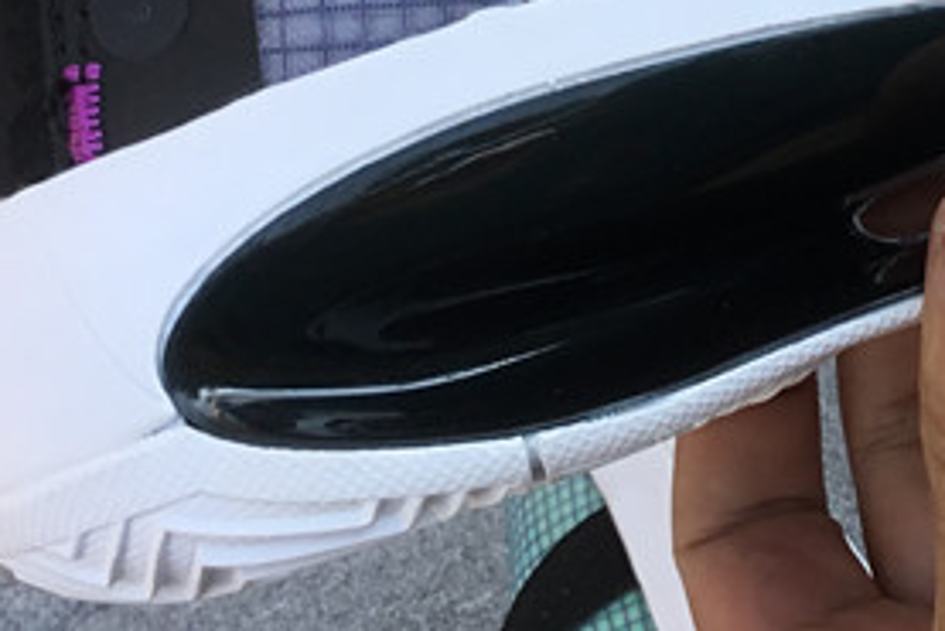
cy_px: -143
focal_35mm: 93
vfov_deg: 14.2
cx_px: 733
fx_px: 2442
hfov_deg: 21.7
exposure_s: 1/284
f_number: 2.4
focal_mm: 3.3
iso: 25
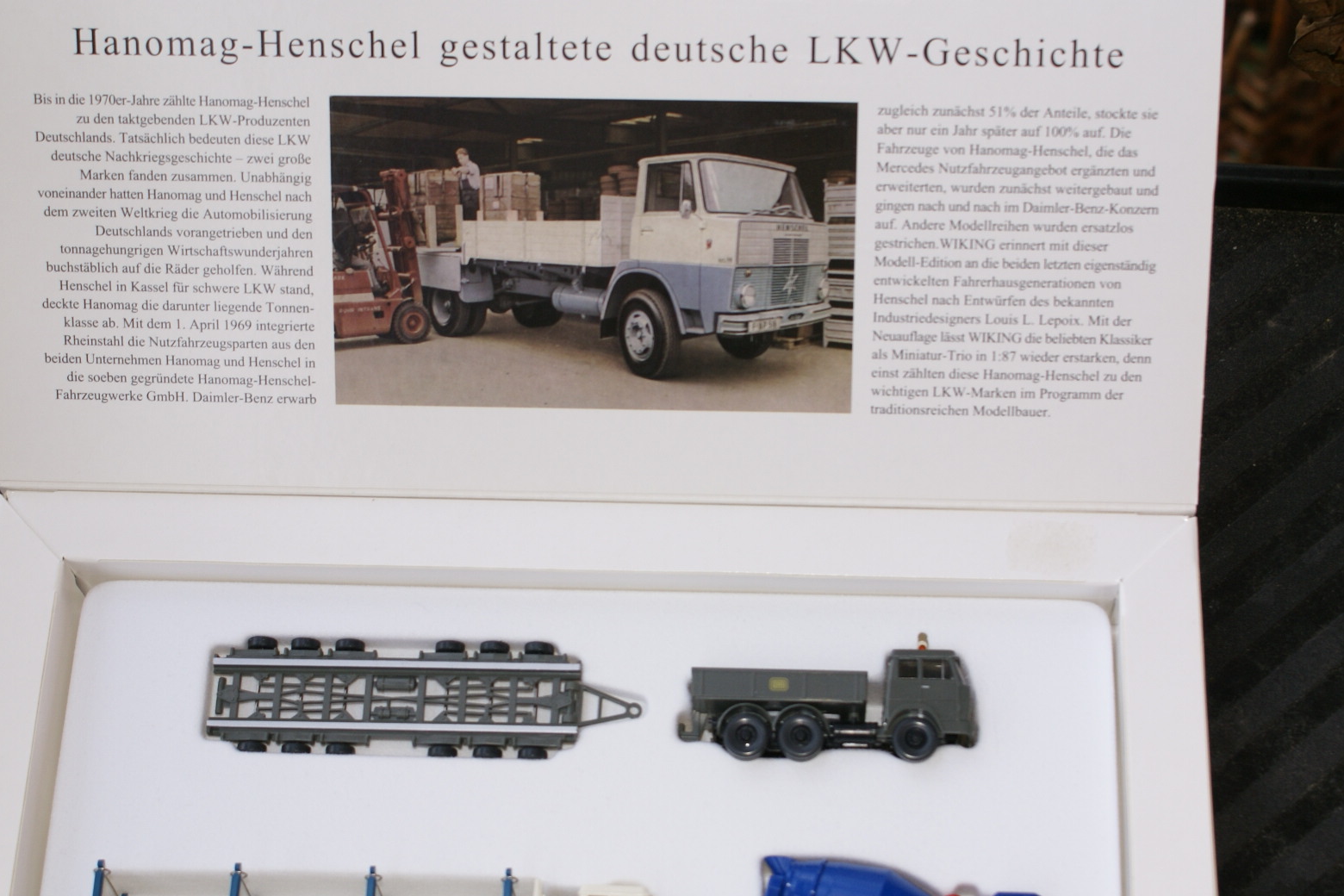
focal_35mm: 65
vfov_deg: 21.0
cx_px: 715
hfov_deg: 31.1
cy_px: 524
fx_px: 2412
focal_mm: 35
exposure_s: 1/100
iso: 100
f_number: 5.6
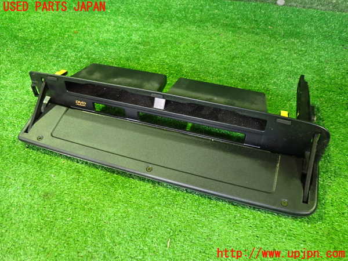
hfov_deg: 60.0
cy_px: 130
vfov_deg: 46.8
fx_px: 302
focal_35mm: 30
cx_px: 174
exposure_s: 1/25
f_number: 2.3
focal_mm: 5.4
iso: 800
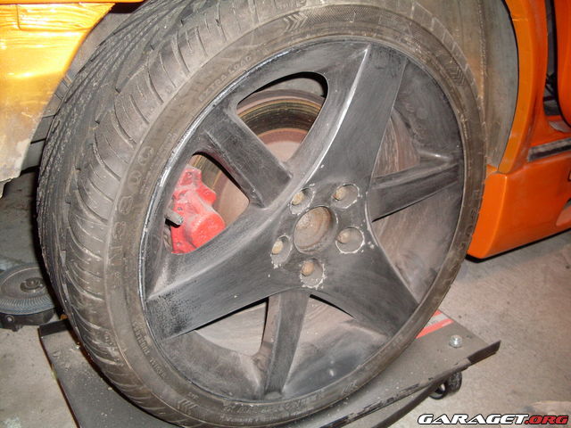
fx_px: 627
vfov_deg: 37.7
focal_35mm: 38
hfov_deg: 49.0
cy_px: 214
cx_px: 286
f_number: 2.8
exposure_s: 1/45
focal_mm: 6.3
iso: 100
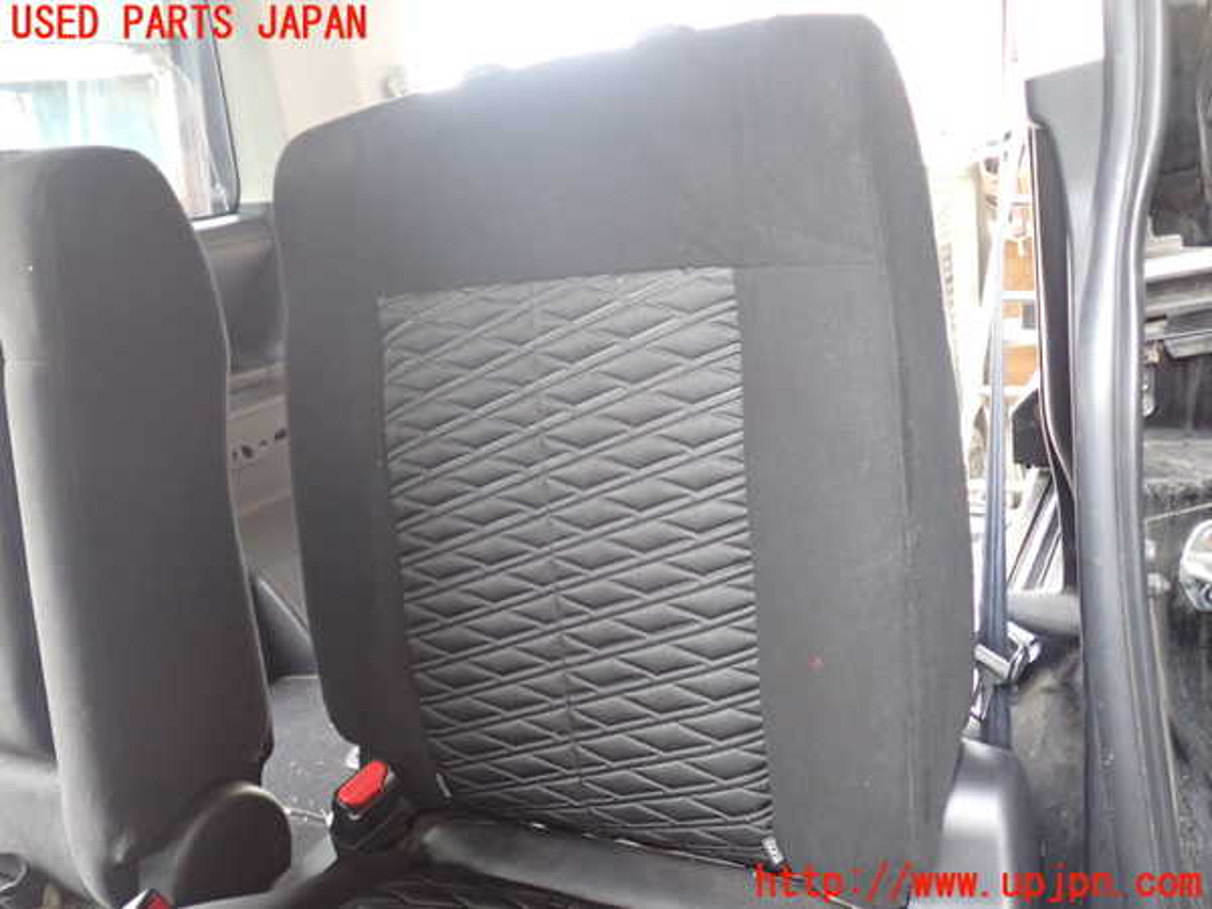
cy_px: 454
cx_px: 606
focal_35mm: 30
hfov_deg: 60.0
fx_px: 1050
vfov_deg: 46.8
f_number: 2.3
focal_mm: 5.4
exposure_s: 1/30
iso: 500
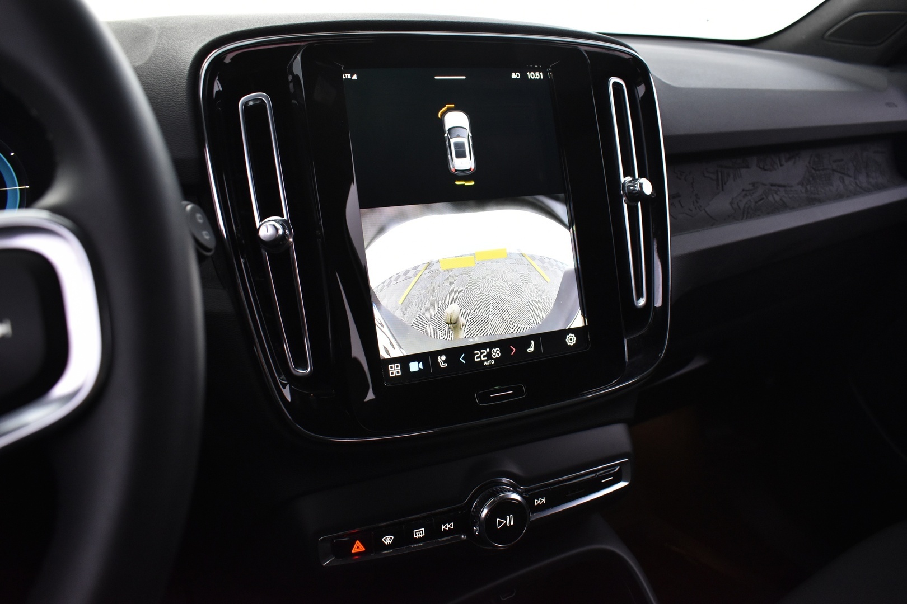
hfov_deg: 67.4
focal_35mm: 27
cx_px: 454
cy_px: 302
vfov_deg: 47.9
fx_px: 680
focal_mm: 18
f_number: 5
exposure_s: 1/13
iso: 1250
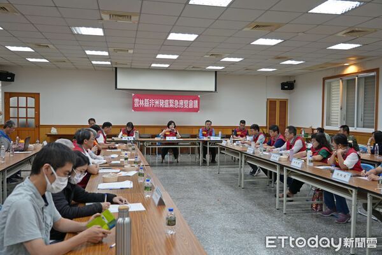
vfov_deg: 41.1
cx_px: 191
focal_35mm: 32
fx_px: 340
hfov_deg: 58.7
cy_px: 128
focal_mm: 32
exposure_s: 1/80
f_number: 4
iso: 640
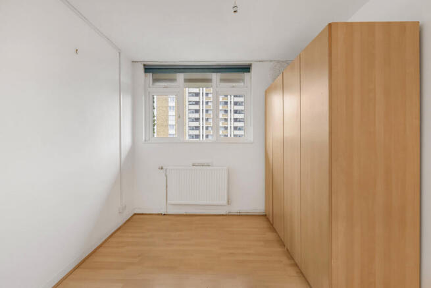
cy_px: 144
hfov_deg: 90.6
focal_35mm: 18
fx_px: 213
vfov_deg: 68.0
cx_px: 216
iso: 640
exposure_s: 1/6
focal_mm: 17.8
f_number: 7.1
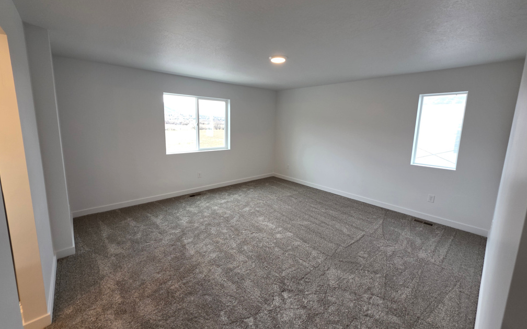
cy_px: 156
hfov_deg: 105.3
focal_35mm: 14
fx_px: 201
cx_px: 261
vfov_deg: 78.6
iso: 100
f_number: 1.9
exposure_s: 1/120
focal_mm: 2.2
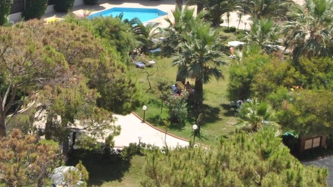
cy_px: 8
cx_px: 95
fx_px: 759
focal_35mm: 86
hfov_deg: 24.5
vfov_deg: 13.9
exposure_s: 1/200
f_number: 7.1
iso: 100
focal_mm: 24
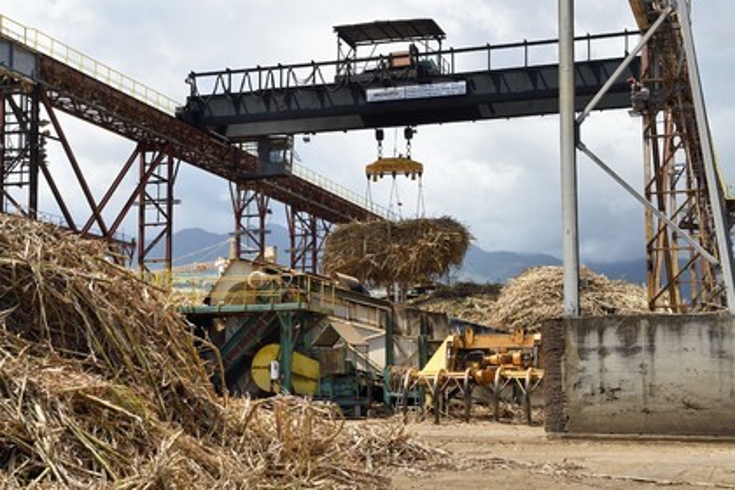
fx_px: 1225
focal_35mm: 60
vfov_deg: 22.6
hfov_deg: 33.4
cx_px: 368
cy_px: 245
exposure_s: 1/250
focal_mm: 60
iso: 200
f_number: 13
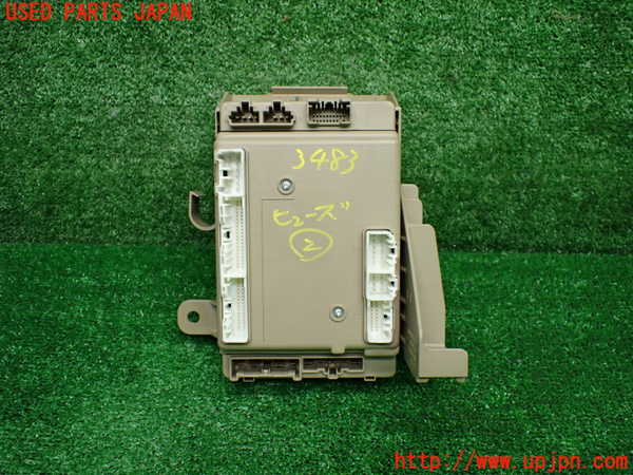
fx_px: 549
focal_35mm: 30
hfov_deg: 60.0
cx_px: 316
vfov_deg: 46.8
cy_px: 238
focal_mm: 5.4
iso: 500
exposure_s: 1/125
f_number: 2.3
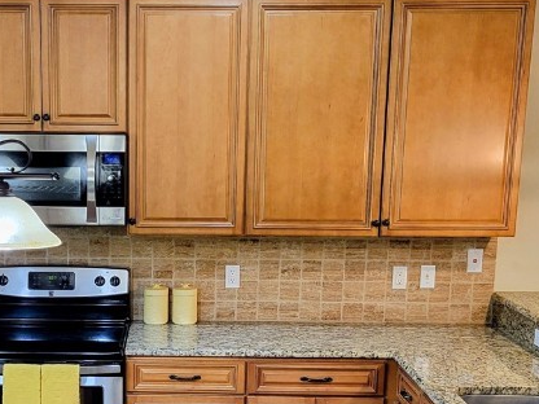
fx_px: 997
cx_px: 153
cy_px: 354
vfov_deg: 22.4
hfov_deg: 29.9
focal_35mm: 64
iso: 200
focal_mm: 5.4
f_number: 1.8
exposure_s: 1/60
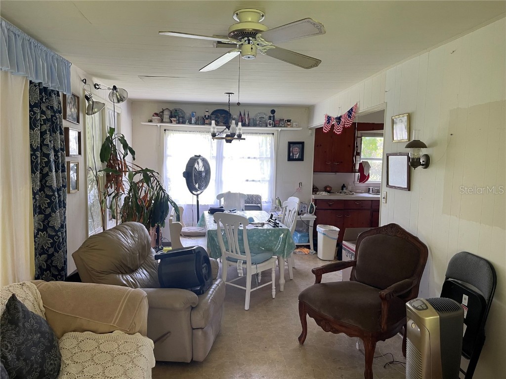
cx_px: 253
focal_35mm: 26
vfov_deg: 53.1
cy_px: 190
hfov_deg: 67.3
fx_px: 380
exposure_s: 1/96
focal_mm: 5.1
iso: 125
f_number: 1.6
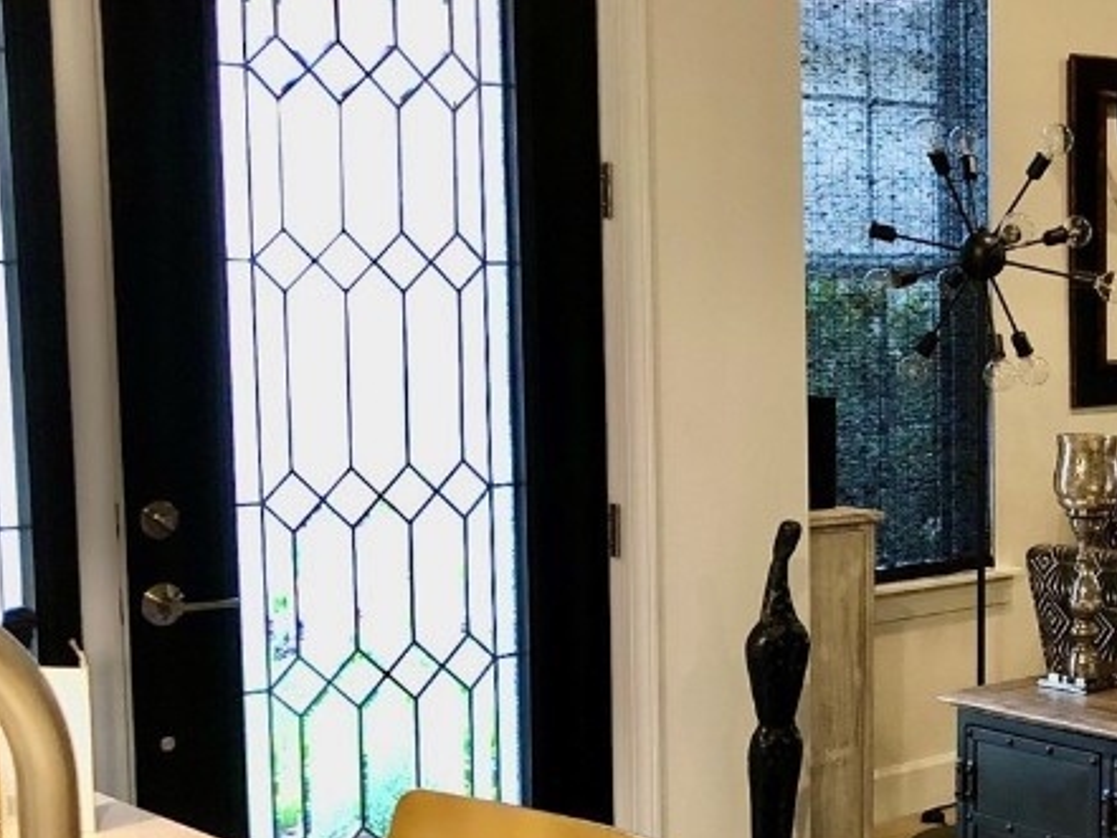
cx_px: 1168
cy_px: 524
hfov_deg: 27.7
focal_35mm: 65
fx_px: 2098
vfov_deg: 22.5
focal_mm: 3.99
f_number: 1.8
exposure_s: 1/9
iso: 100
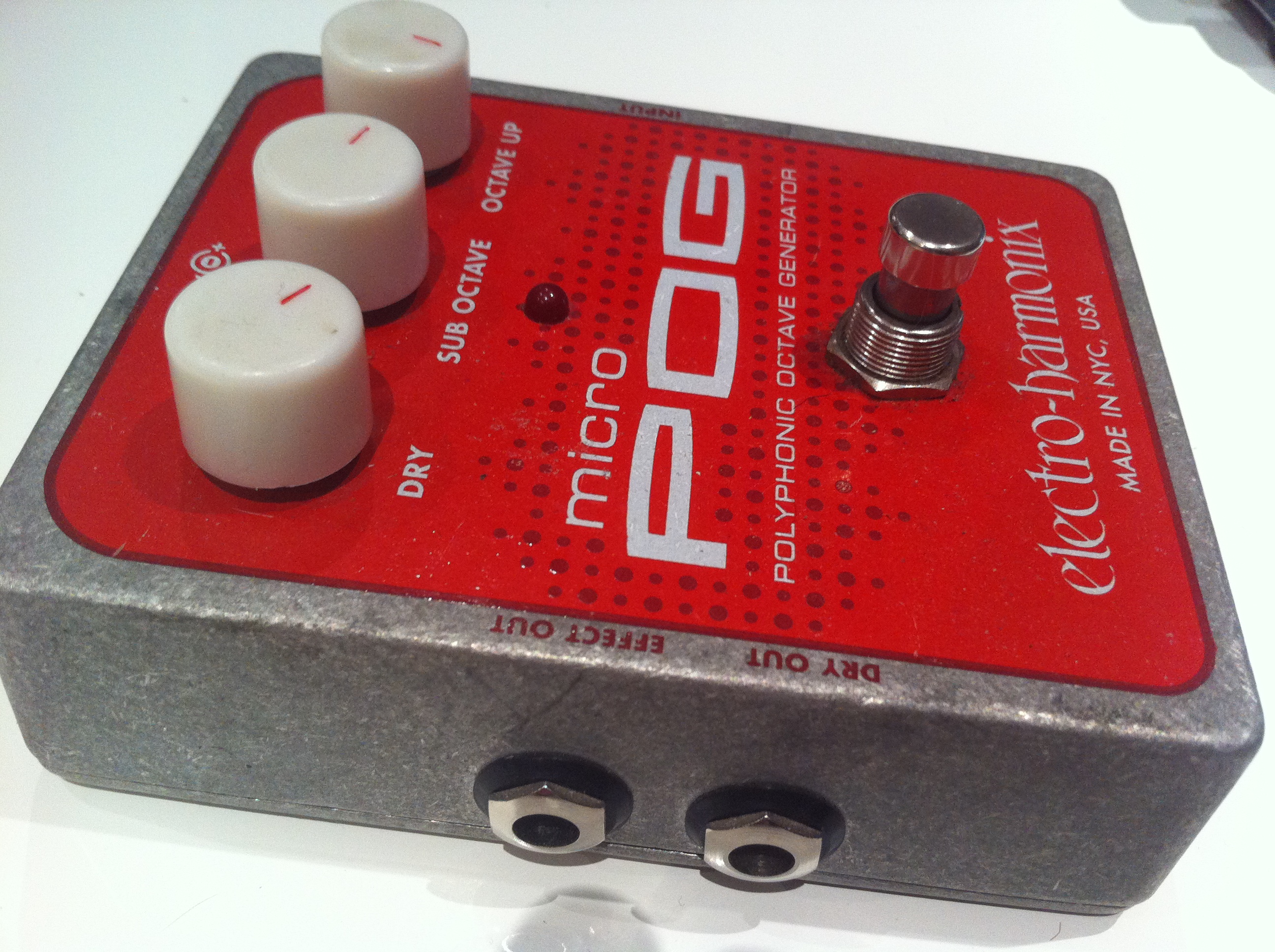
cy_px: 476
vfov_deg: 40.6
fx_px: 1287
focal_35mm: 35
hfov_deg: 52.7
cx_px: 638
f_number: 2.8
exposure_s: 1/17
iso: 200
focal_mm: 3.85
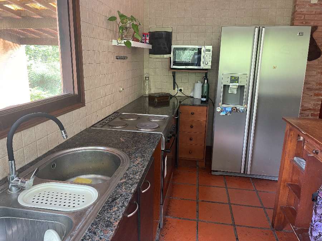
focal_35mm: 26
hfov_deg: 67.3
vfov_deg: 53.1
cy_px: 120
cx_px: 161
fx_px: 242
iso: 200
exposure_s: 1/60
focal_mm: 5.1
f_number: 1.6
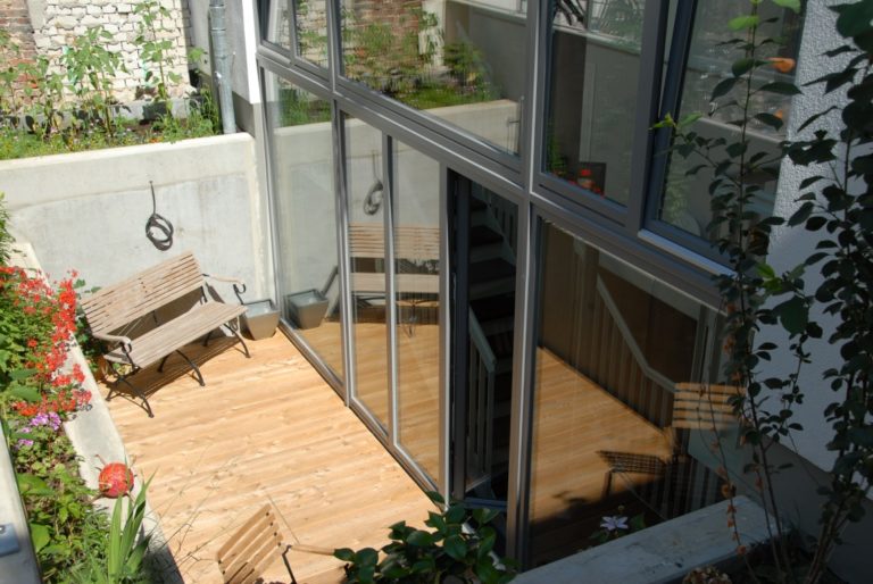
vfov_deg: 34.3
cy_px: 292
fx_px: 947
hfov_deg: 49.5
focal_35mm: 39
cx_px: 436
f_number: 8
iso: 100
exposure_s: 1/250
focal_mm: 26
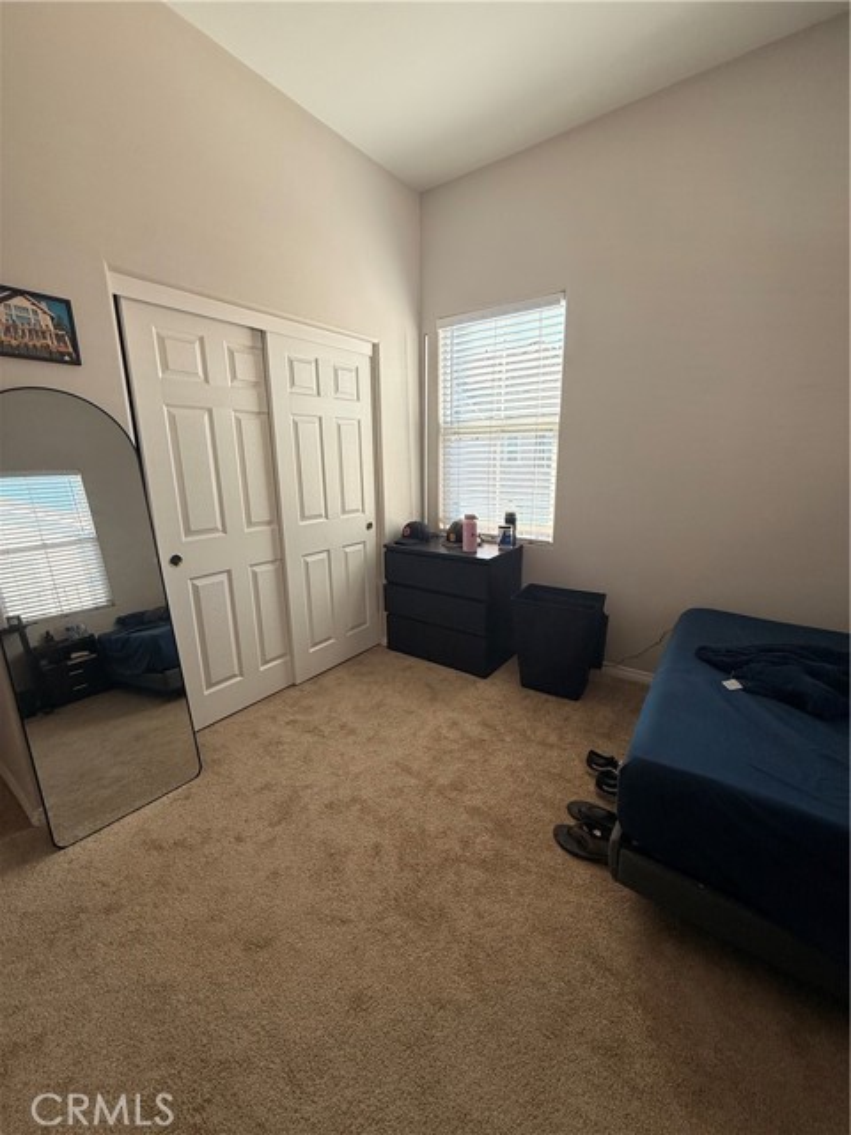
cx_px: 426
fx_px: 459
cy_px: 568
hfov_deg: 85.7
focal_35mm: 14
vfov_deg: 102.1
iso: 64
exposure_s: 1/155
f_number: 2.2
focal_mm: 2.22
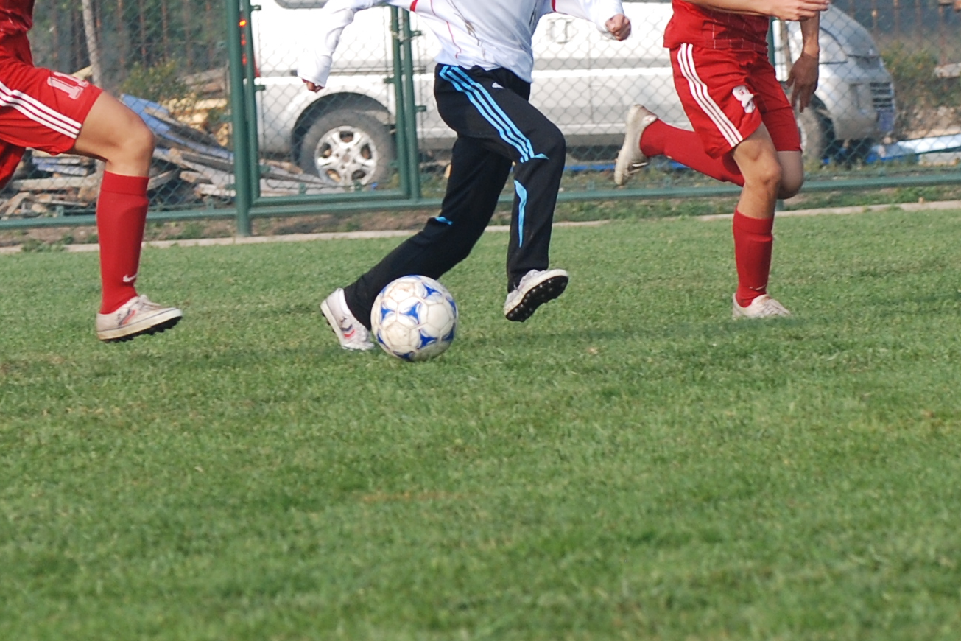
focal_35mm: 490
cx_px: 614
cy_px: -38
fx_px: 13079
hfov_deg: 4.2
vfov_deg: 2.8
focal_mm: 110
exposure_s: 1/800
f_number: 4.8
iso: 200
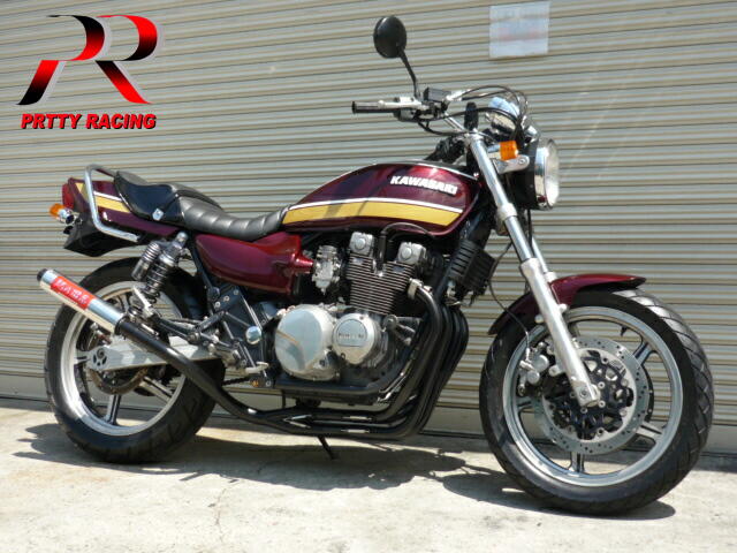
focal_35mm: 44
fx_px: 937
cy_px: 276
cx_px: 368
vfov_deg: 32.9
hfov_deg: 42.9
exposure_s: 1/800
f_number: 2.8
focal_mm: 5.5
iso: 100
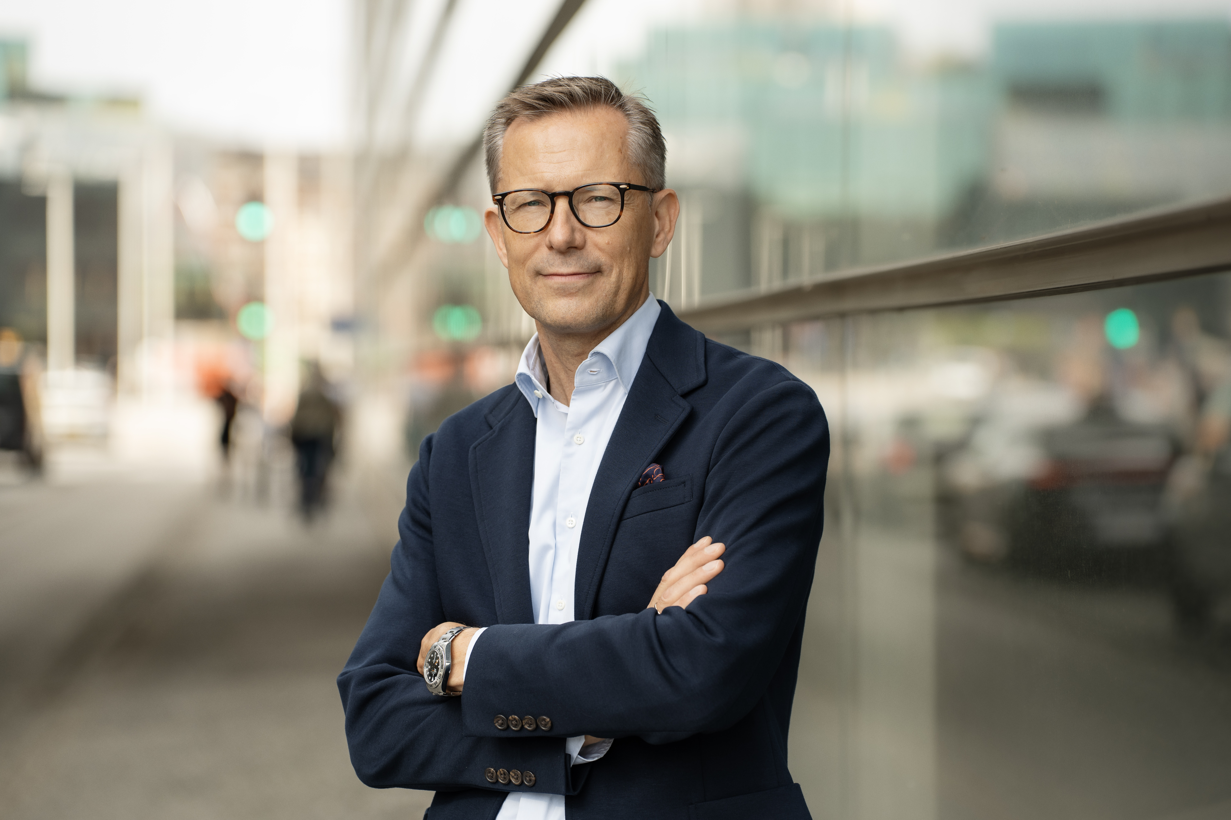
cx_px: 616
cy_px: 410
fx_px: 3761
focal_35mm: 110
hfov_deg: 18.6
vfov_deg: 12.5
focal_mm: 110
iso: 50
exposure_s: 1/250
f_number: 3.2
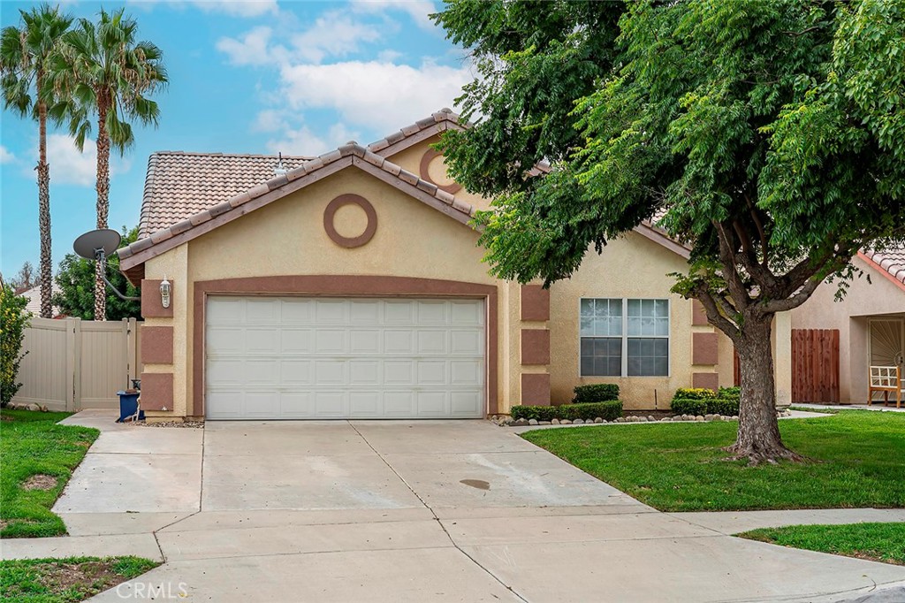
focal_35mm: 44
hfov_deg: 44.5
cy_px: 302
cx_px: 452
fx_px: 1106
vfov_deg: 30.5
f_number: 8
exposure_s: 1/400
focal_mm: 44
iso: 320
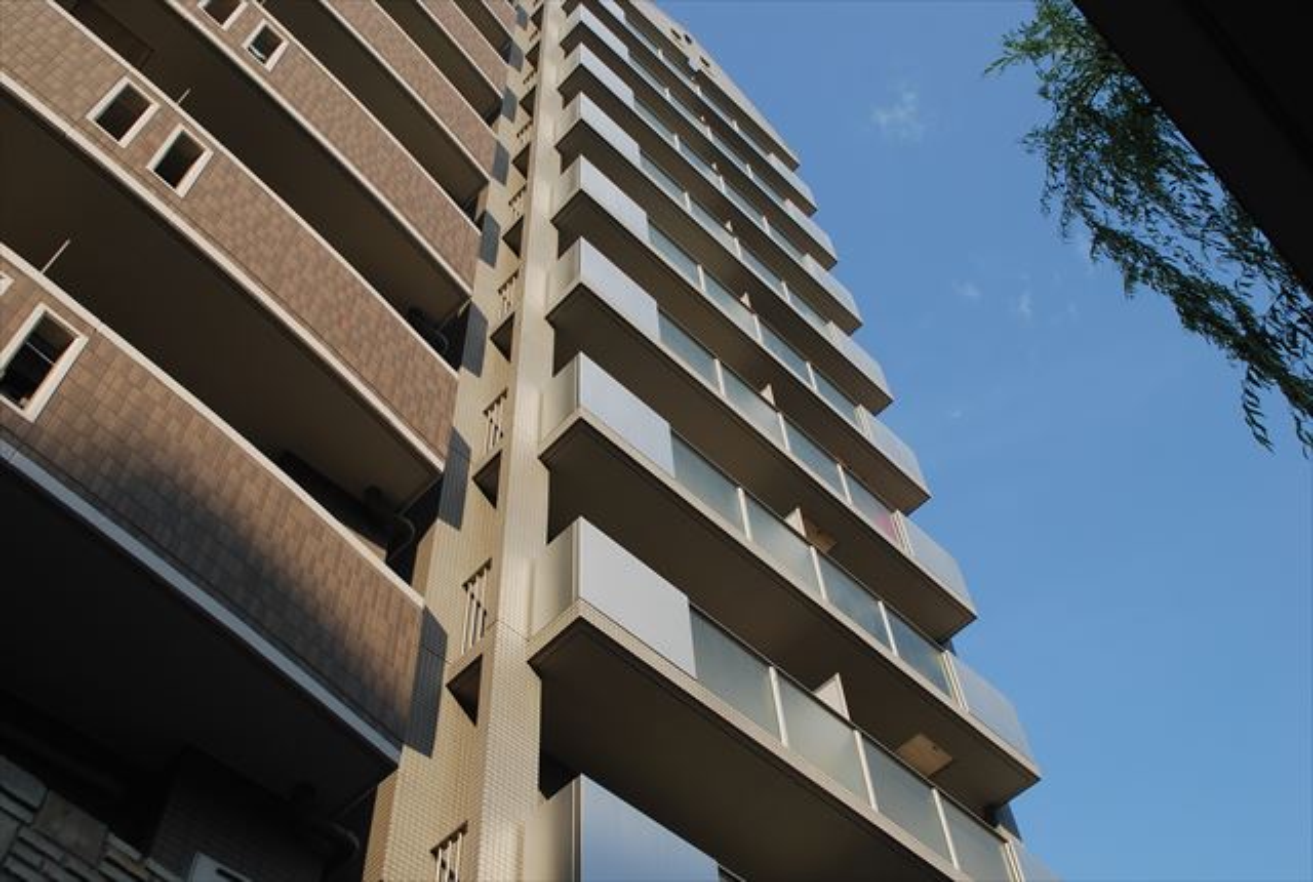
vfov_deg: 37.1
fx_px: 1316
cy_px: 441
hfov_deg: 53.0
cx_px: 656
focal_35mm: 36
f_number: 7.1
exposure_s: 1/200
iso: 100
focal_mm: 24
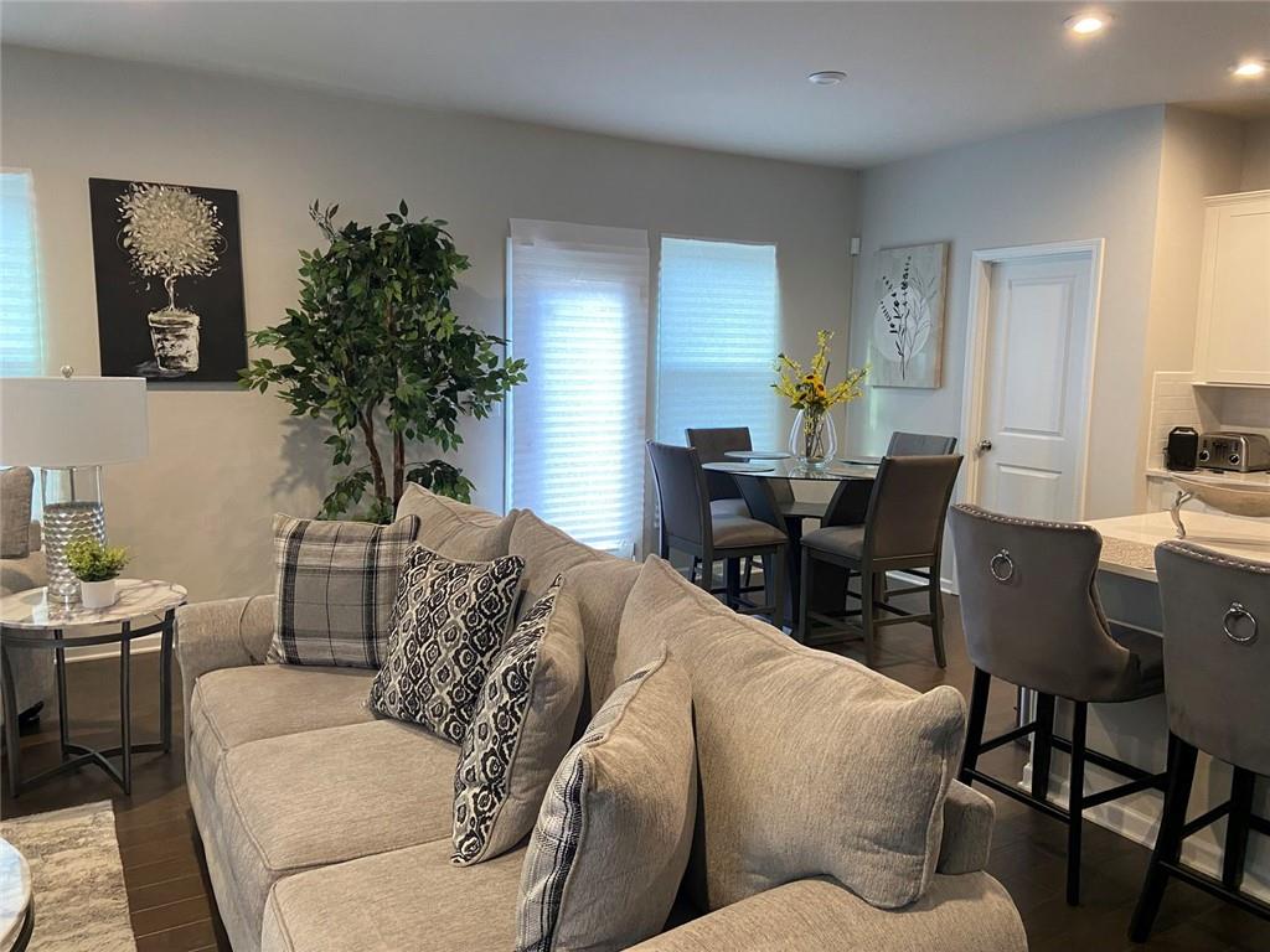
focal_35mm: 26
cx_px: 635
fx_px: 954
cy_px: 476
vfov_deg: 53.1
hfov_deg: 67.3
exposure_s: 1/60
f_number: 1.8
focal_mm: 4.25
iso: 200
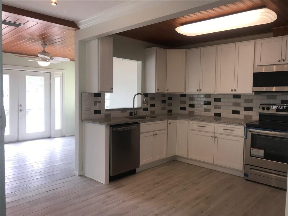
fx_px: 233
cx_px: 144
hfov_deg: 63.4
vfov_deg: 49.7
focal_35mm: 28
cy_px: 108
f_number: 1.8
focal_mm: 3.99
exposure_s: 1/120
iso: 32
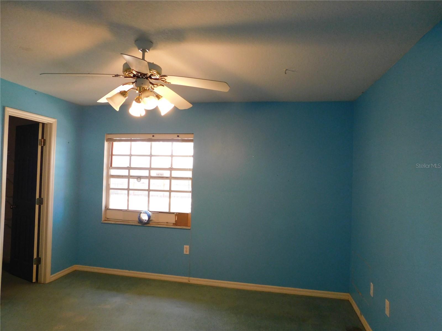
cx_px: 221
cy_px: 166
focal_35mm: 23
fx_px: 294
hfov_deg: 73.9
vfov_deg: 58.9
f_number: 3
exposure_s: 1/30
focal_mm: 4
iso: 360
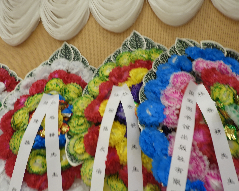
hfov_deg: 66.0
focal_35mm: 26
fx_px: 184
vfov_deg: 54.9
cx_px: 124
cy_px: 97
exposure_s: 1/30
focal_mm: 4.3
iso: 100
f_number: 3.3
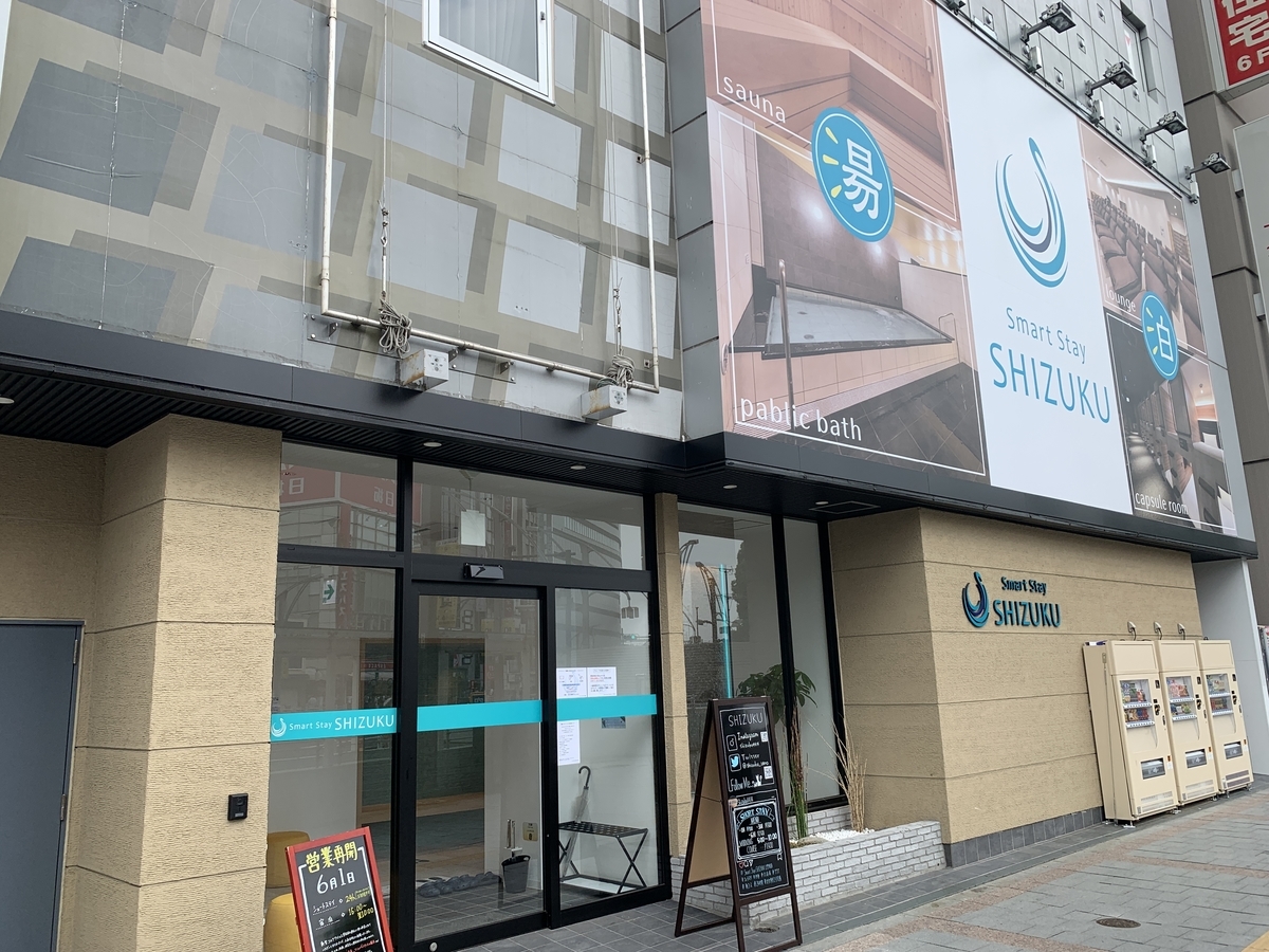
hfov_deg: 67.3
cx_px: 634
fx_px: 953
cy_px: 476
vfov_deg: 53.1
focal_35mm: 26
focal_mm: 4.25
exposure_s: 1/972
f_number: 1.8
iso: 25
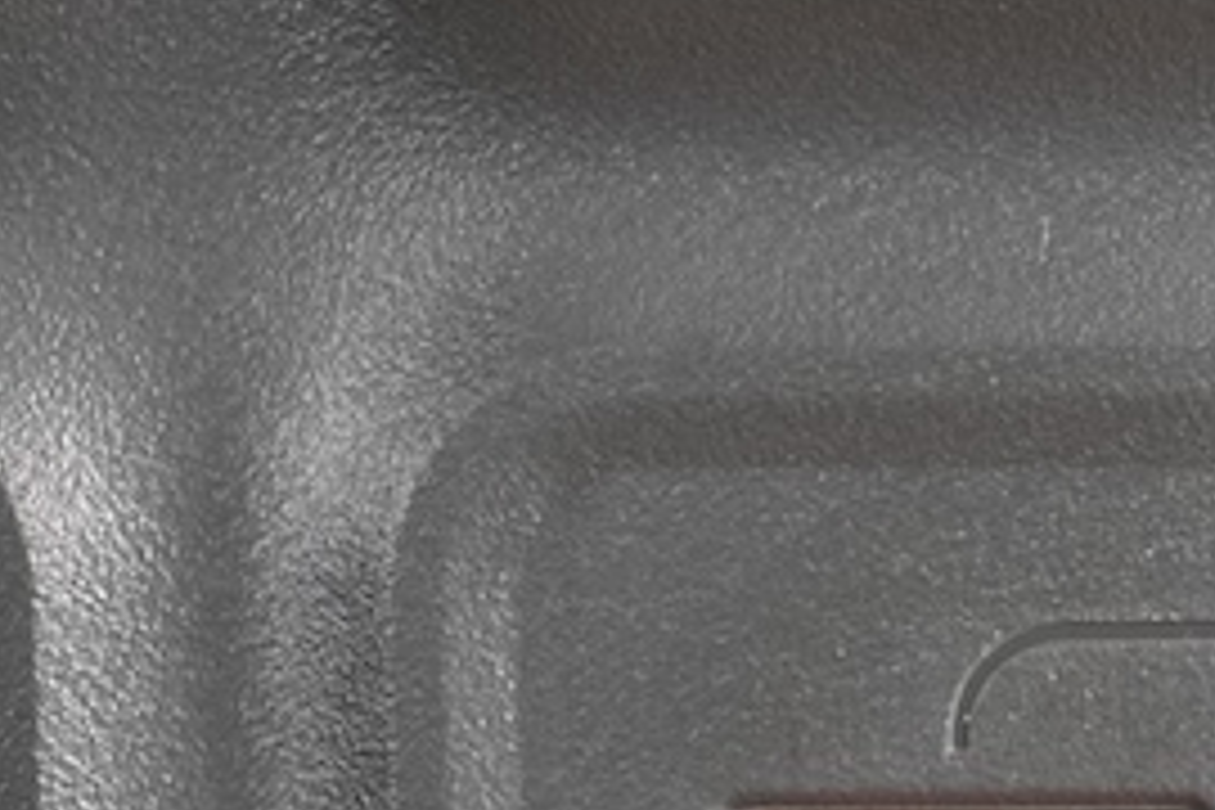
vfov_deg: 8.6
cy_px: 310
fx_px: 5400
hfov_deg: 11.8
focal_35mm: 160
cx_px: 2187
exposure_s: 1/100
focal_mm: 24
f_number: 1.8
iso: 500
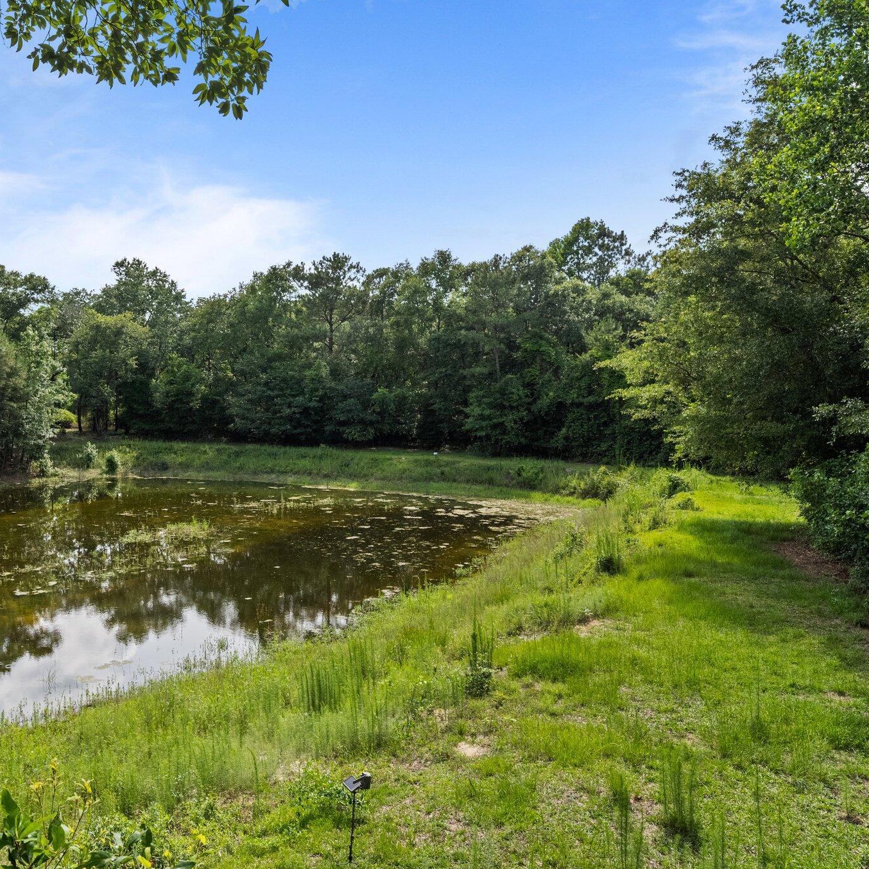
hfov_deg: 58.2
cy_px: 434
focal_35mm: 27
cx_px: 315
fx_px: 767
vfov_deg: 59.1
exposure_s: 1/1000
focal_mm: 21
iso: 640
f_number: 7.1
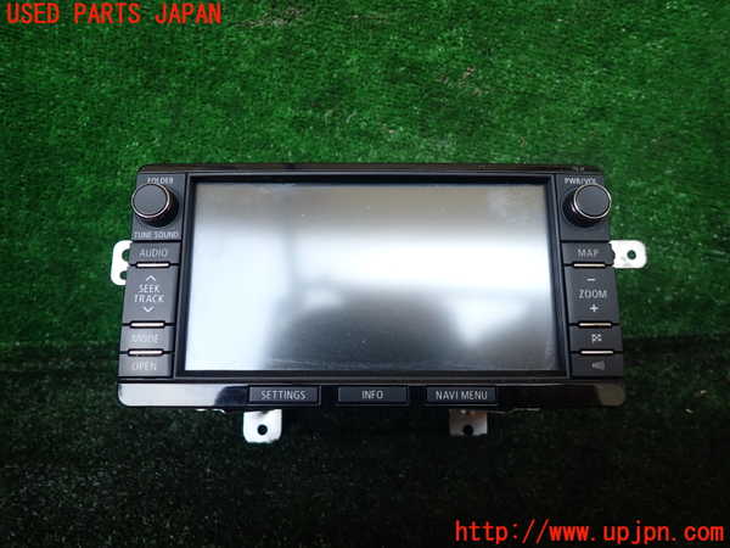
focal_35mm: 25
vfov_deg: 54.9
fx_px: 527
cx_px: 365
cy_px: 274
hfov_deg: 69.4
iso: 100
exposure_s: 1/100
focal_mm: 4.5
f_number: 2
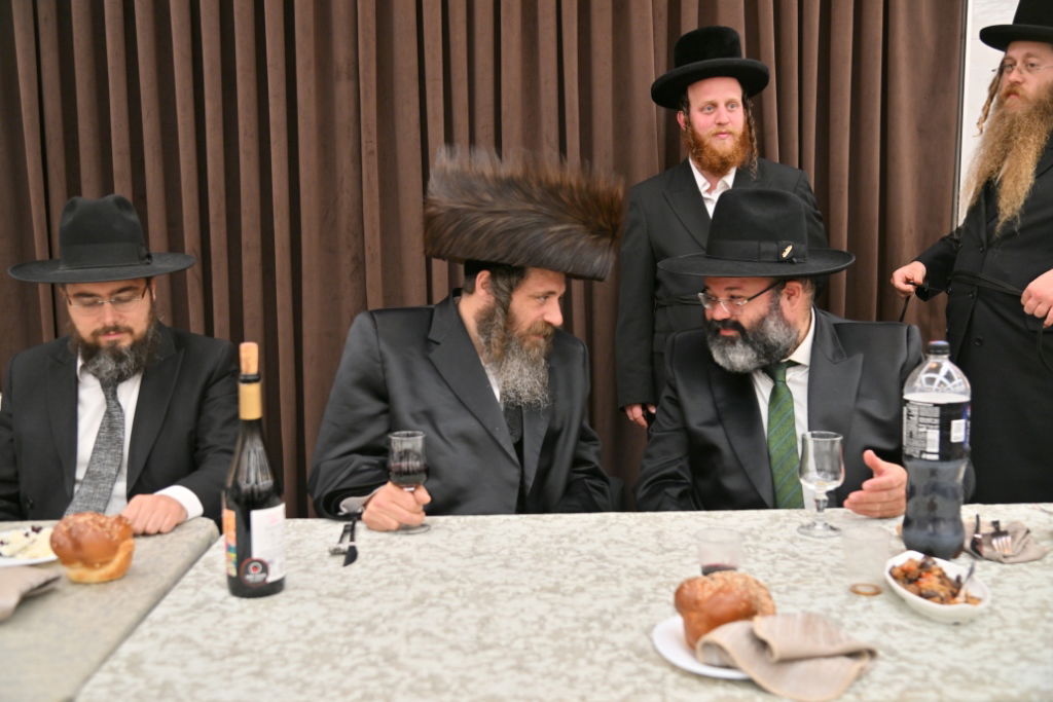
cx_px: 526
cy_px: 351
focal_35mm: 35
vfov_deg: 37.9
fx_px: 1024
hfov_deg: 54.4
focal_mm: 35
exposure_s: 1/200
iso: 320
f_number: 4
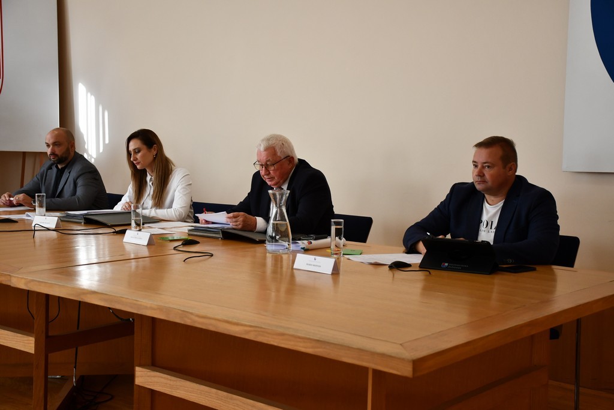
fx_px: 819
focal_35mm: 48
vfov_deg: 28.1
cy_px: 205
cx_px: 307
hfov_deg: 41.1
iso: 800
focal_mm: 32
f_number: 4
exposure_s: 1/200
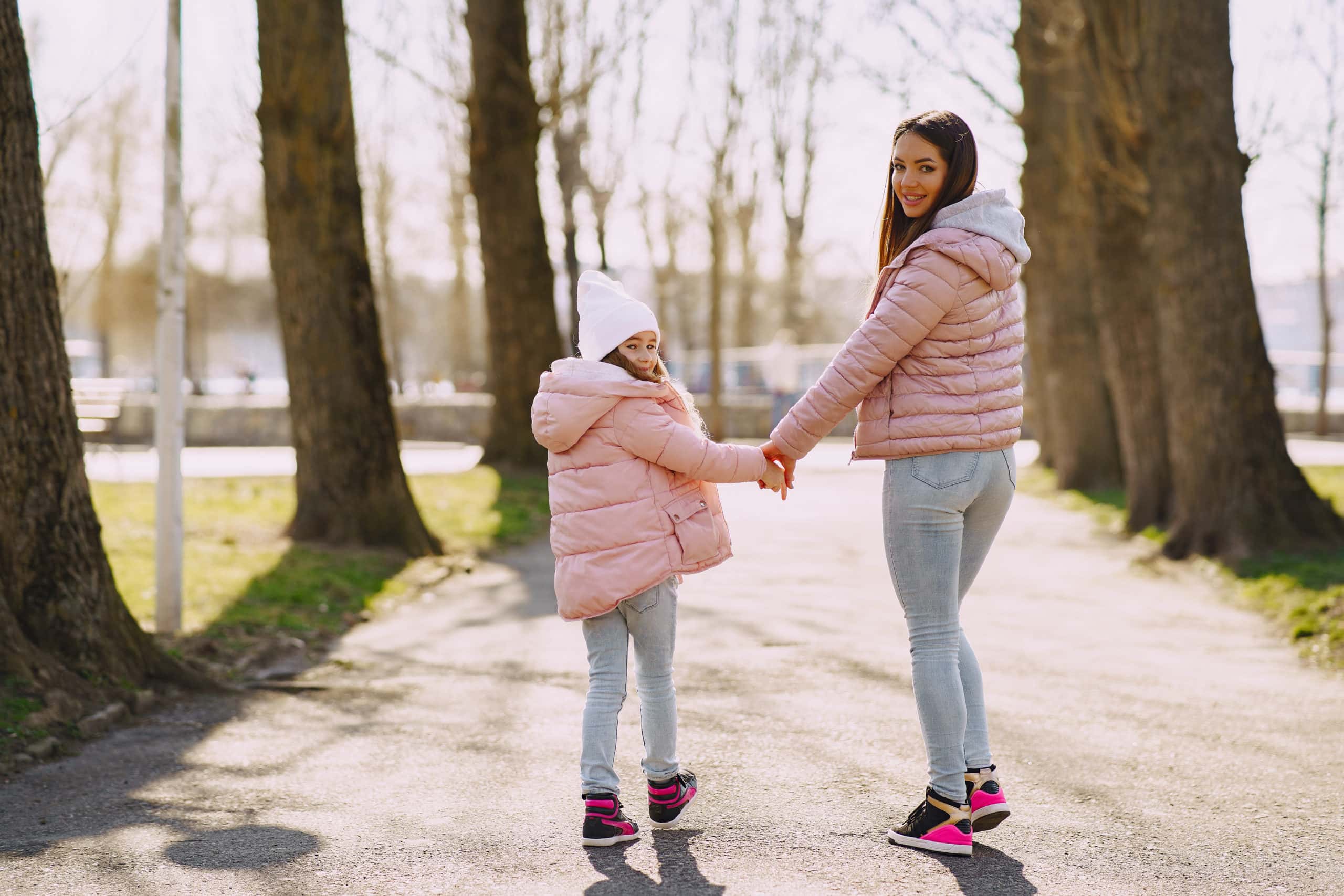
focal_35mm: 85
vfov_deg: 16.1
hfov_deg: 23.9
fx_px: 3173
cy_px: 448
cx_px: 672
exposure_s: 1/1250
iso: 100
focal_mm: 85
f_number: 2.2
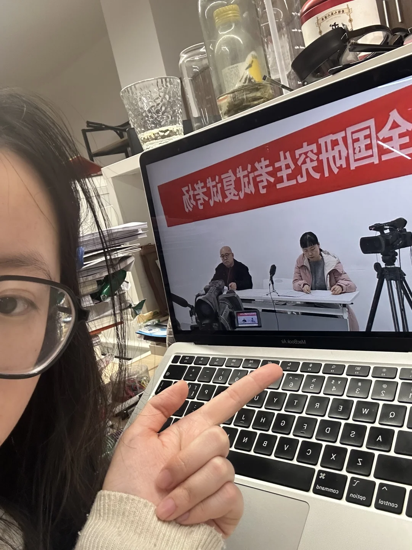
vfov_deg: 60.0
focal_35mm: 30
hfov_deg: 46.8
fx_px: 476
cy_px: 275
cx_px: 206
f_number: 1.9
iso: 125
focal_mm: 2.69
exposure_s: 1/51
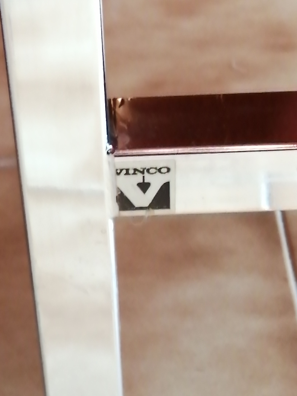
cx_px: 148
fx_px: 1190
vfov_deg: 18.9
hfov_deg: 14.2
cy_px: 198
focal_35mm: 104
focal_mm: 3.46
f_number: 1.8
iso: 800
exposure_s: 1/15
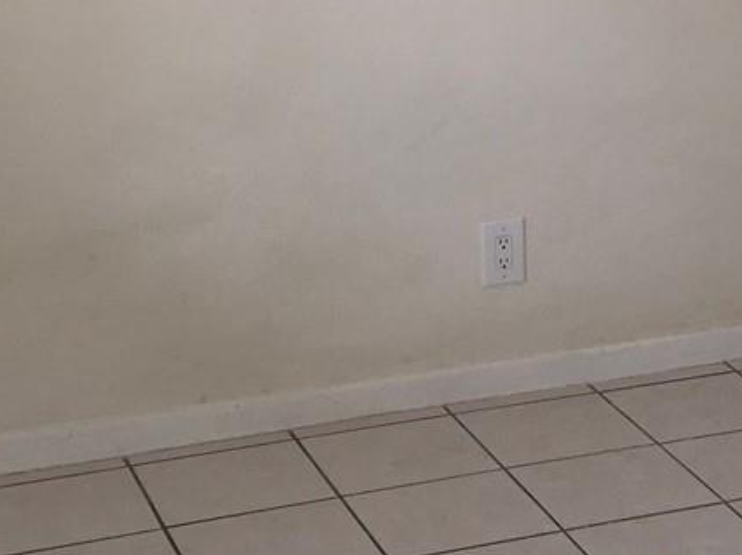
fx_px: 2335
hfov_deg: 17.5
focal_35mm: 109
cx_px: 789
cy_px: -84
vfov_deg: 13.3
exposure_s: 1/60
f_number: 2.2
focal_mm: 4.15
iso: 32
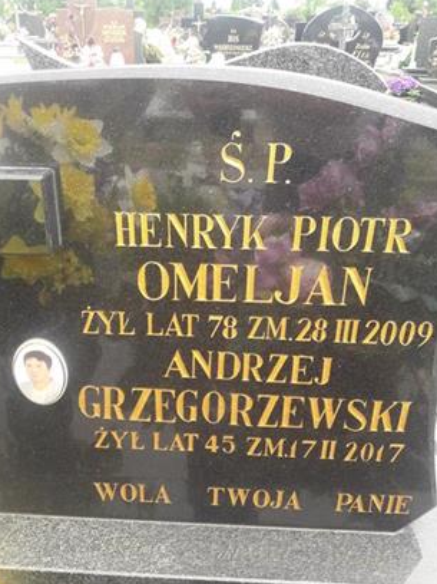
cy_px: 298
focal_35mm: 33
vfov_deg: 55.4
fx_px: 556
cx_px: 199
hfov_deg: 42.9
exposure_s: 1/212
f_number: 1.9
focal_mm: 3.7
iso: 40
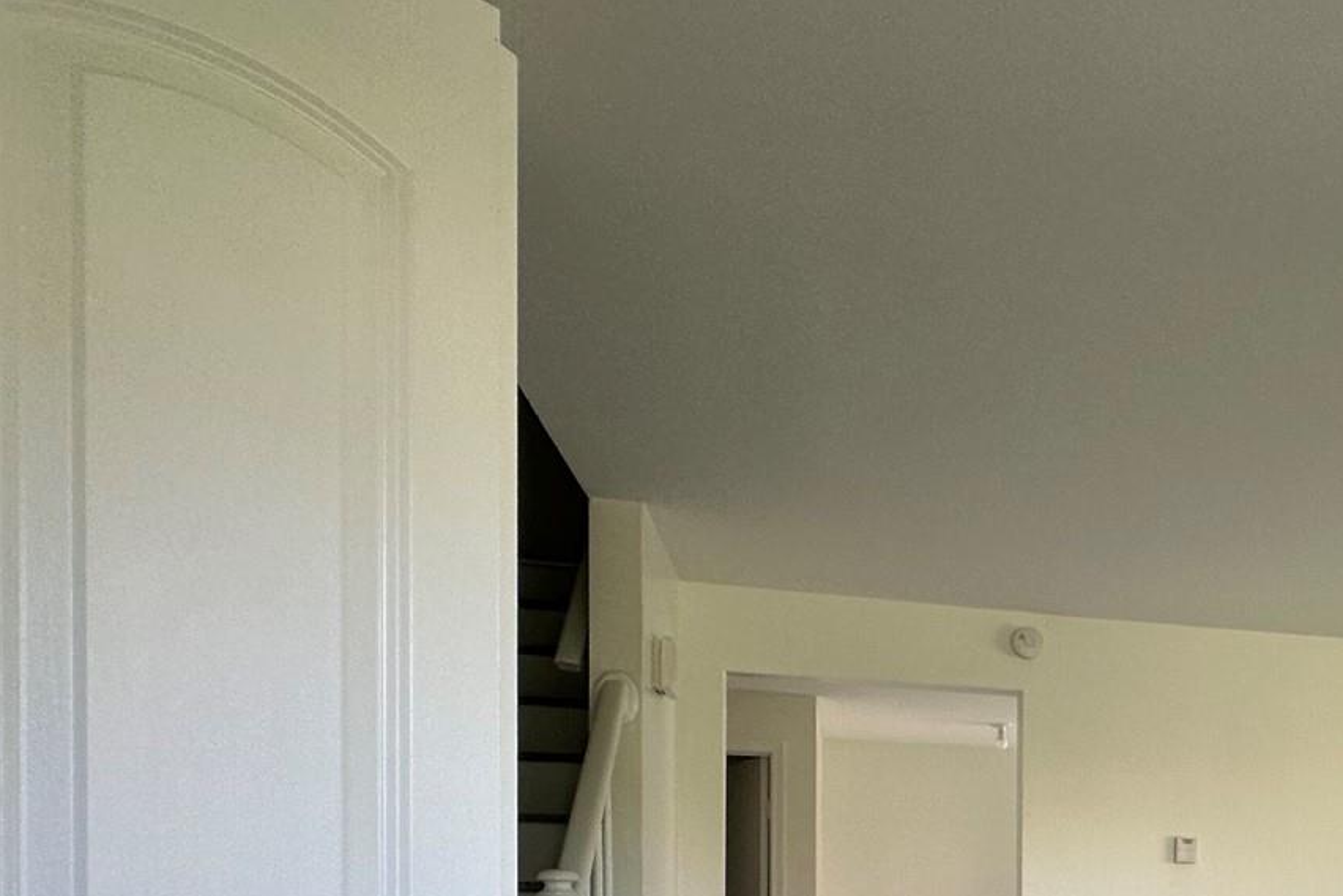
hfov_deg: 47.1
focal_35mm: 35
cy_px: 932
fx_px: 1306
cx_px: 1283
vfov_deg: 33.9
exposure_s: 1/99
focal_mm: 2.22
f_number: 2.2
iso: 80
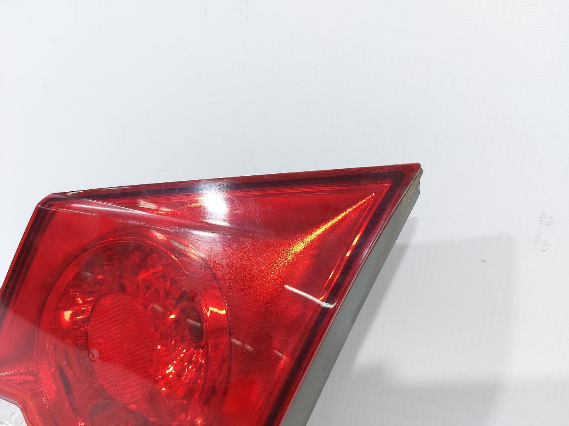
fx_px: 394
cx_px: 284
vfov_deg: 56.8
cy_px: 213
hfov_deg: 71.6
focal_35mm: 24
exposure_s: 1/50
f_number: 1.8
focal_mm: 5.23
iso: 64
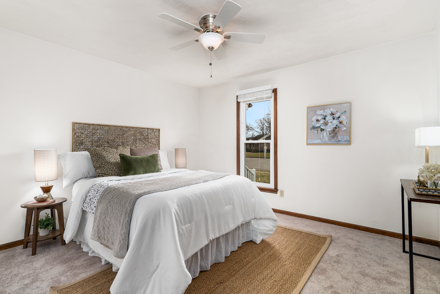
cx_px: 220
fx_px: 196
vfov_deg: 73.8
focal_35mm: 16
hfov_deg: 96.7
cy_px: 147
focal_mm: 16
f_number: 7.1
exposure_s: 1/10
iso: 400
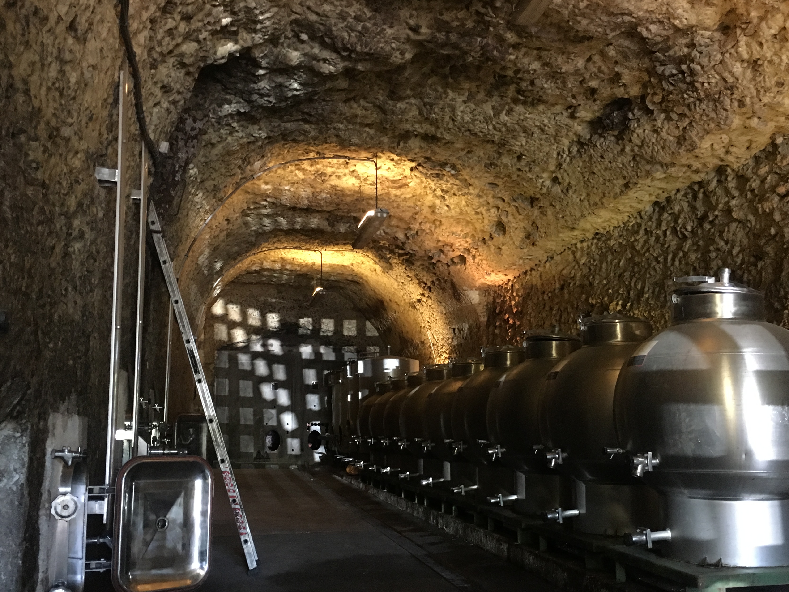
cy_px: 348
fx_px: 798
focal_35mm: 35
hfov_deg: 52.6
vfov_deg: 40.6
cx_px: 397
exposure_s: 1/17
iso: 400
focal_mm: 4.15
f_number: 2.2
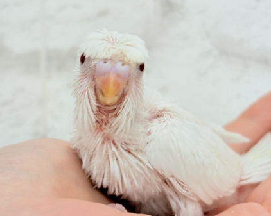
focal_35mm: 77
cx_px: 140
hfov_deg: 24.8
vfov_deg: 19.9
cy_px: 106
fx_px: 617
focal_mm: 5.96
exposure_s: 1/50
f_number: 1.6
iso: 40
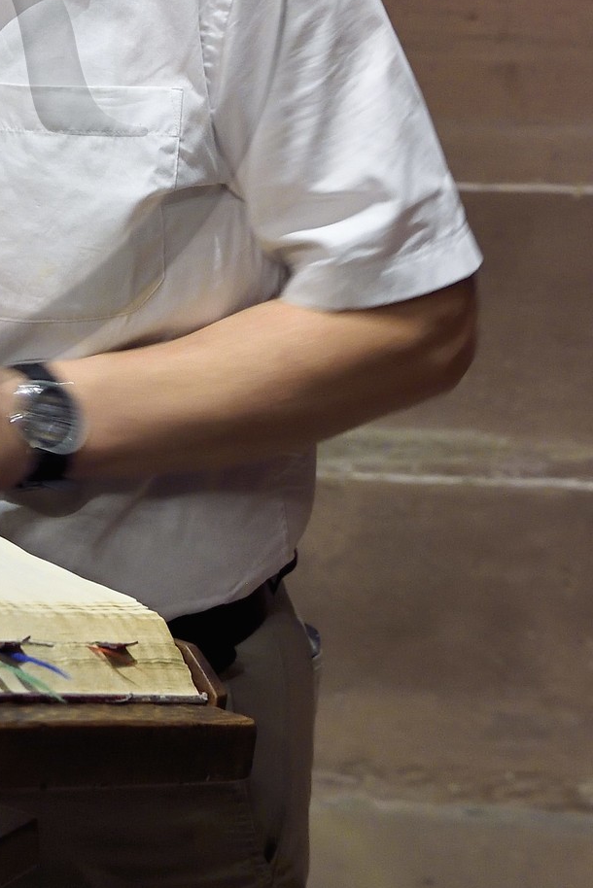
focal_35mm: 105
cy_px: -42
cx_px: -169
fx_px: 2592
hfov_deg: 12.7
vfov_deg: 18.8
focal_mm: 40
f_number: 5.6
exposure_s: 1/30
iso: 1600
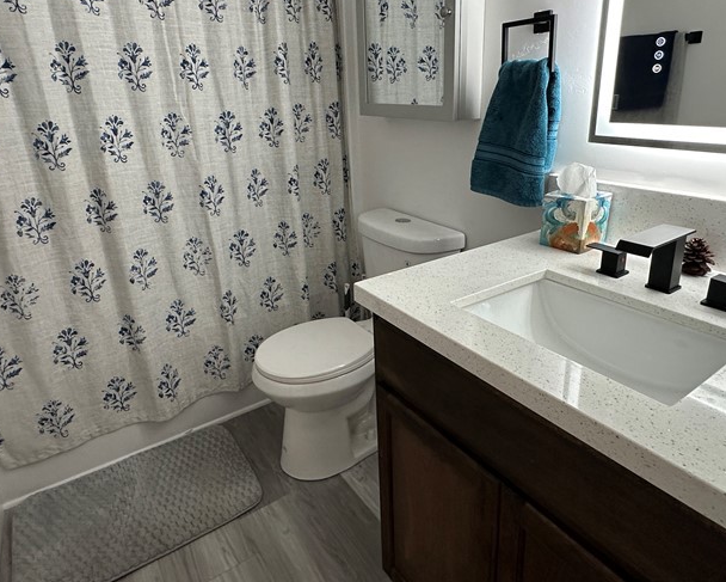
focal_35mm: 23
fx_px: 494
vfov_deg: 60.5
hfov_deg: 72.6
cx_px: 367
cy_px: 238
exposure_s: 1/120
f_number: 2.2
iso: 250
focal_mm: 2.22
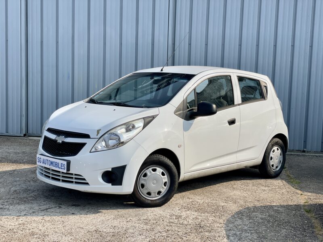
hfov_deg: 36.8
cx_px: 162
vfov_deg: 28.0
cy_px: 121
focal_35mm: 52
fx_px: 485
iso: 32
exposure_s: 1/2398
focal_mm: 6
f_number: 2
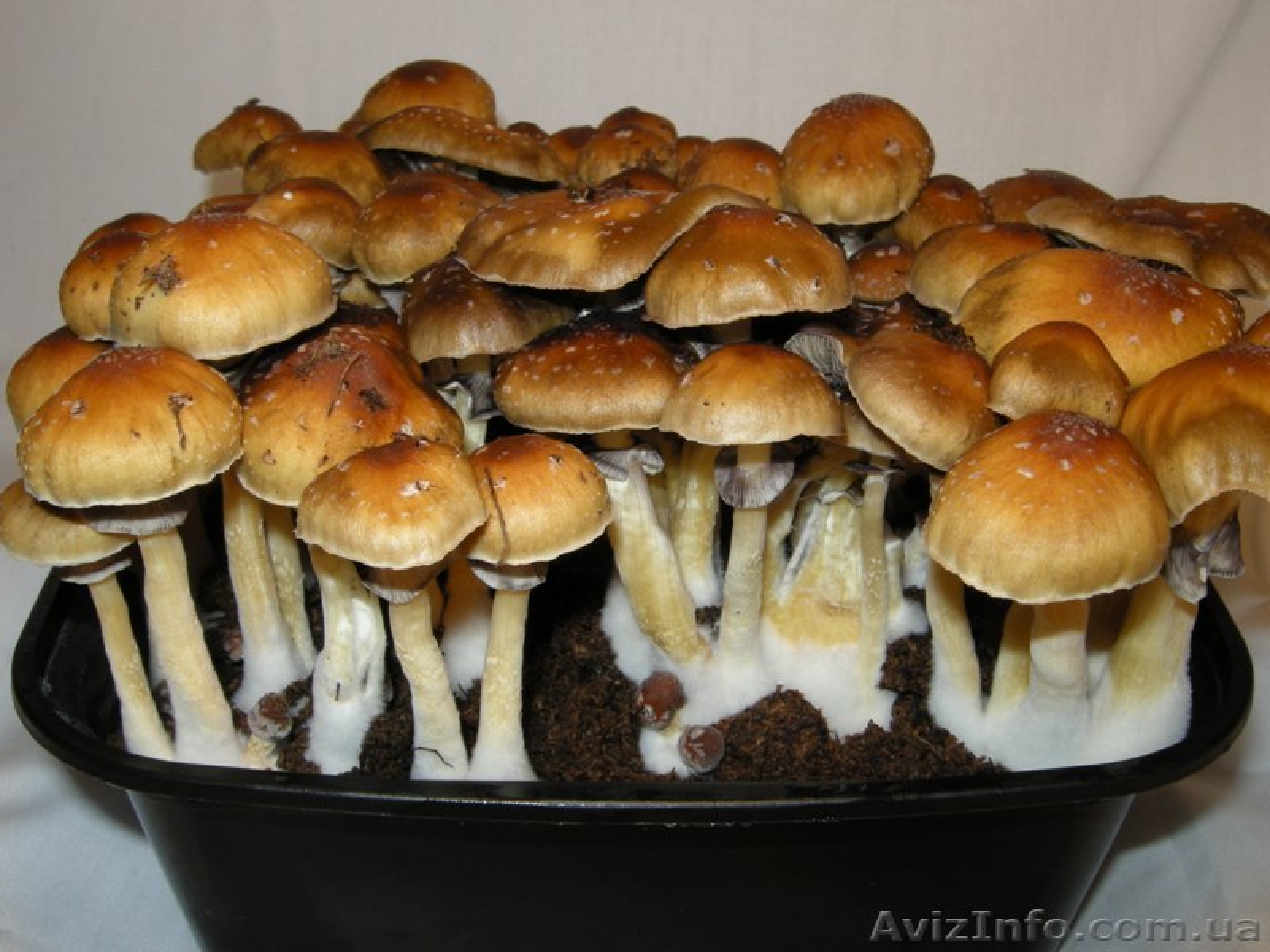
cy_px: 476
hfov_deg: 52.6
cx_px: 635
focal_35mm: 35
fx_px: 1284
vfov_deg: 40.7
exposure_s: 1/30
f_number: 7.6
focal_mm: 7.5
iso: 64
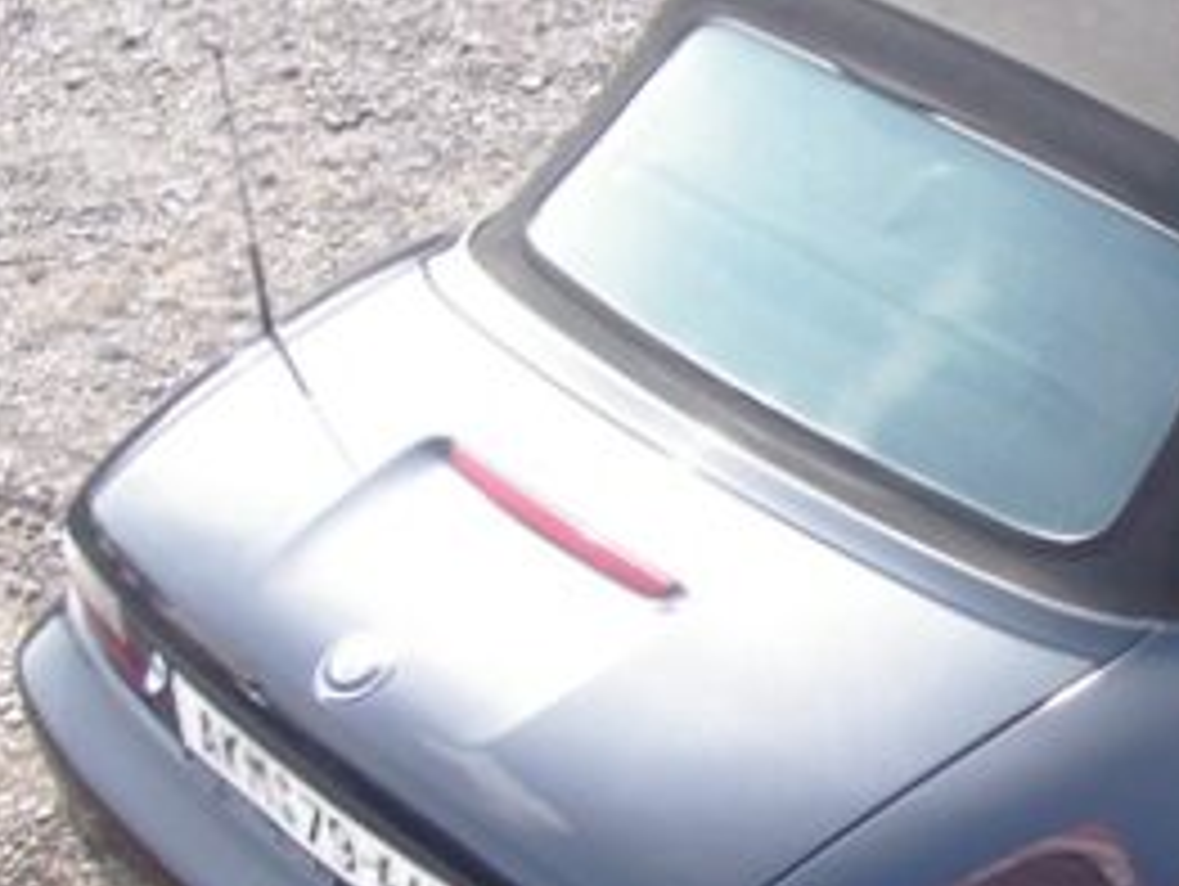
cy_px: 391
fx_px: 3068
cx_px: 1127
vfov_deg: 16.4
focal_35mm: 90
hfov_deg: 21.1
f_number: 3.5
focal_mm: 6.7
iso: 80
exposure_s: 1/160
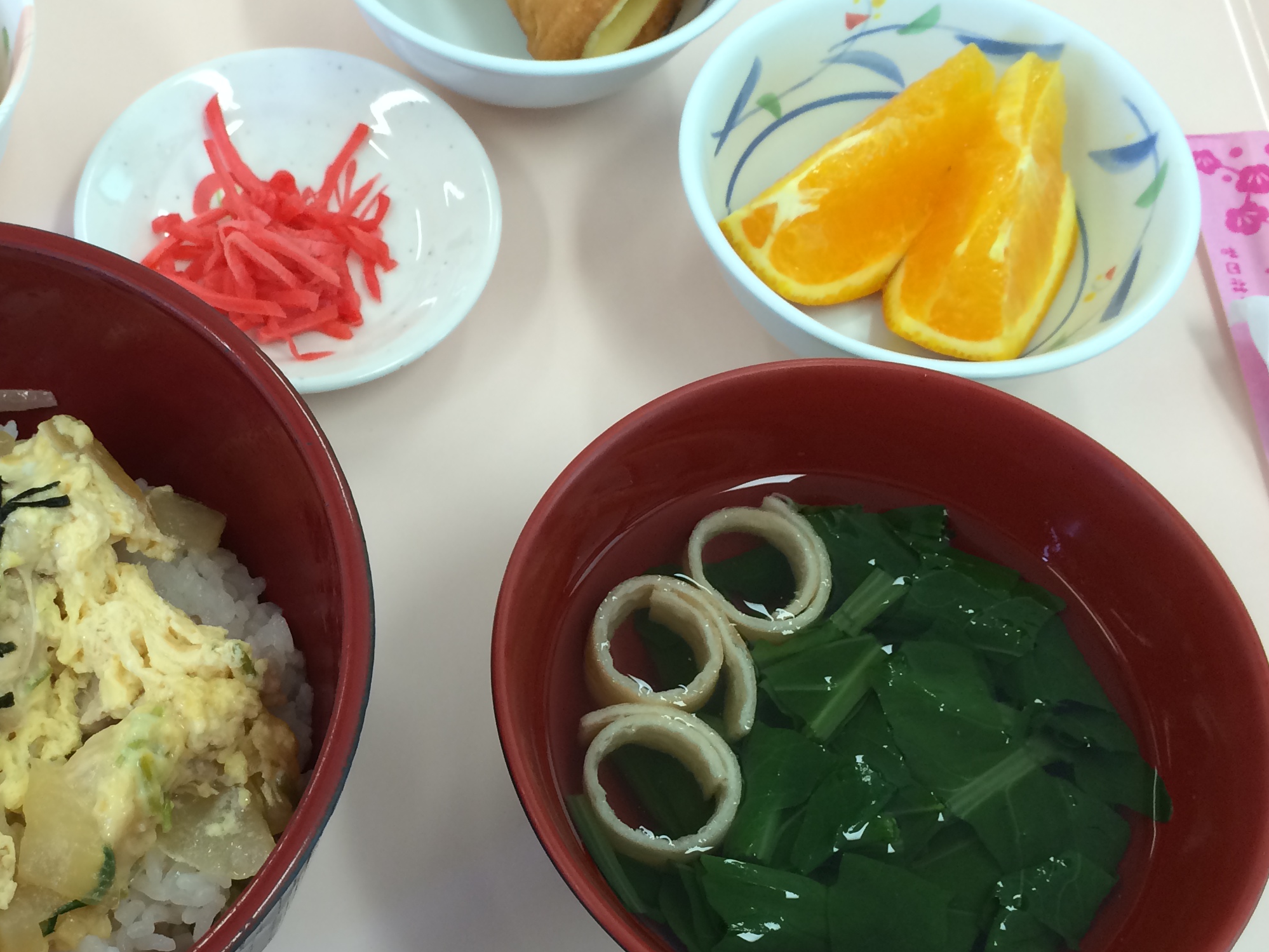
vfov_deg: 29.7
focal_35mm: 49
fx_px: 1797
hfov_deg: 37.7
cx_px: 281
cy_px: 521
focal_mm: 4.12
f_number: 2.2
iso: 40
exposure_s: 1/40
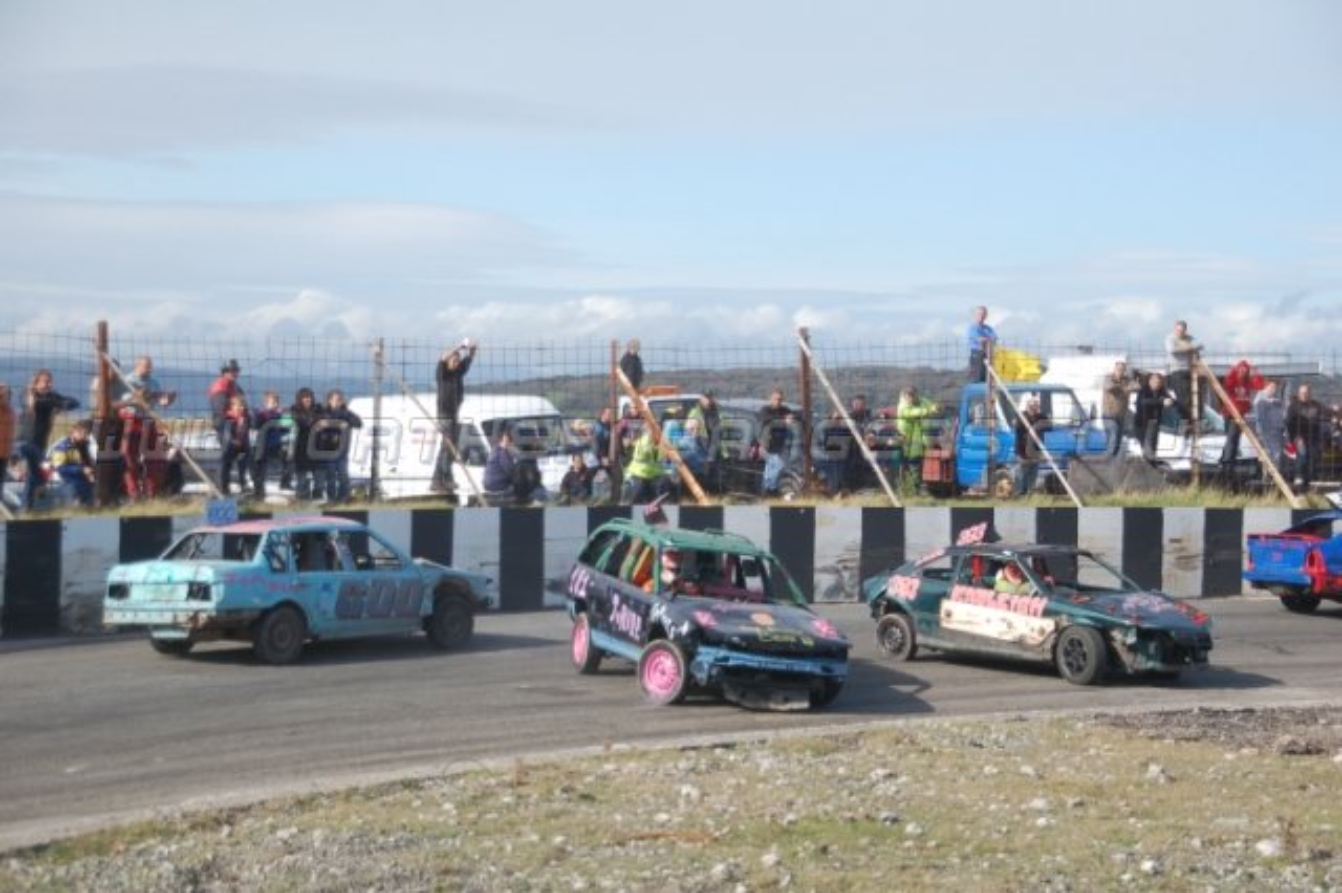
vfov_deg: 16.5
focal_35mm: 82
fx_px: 3074
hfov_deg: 24.6
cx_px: 671
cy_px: 446
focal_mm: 55
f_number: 5.3
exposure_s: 1/1000
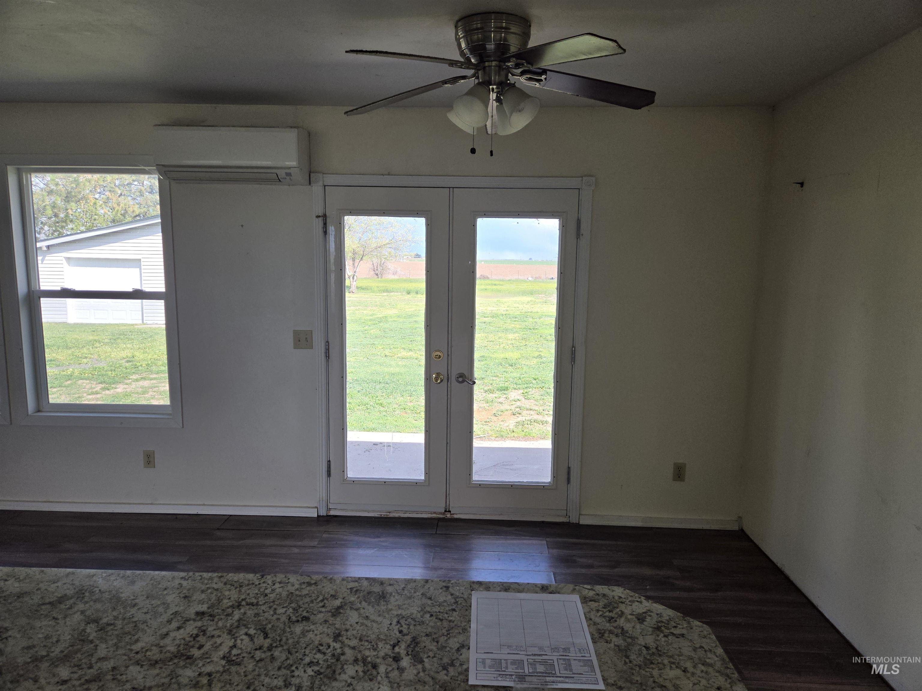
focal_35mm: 23
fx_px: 613
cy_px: 346
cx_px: 461
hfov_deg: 73.9
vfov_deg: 58.9
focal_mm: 5.4
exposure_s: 1/460
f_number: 1.8
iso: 25
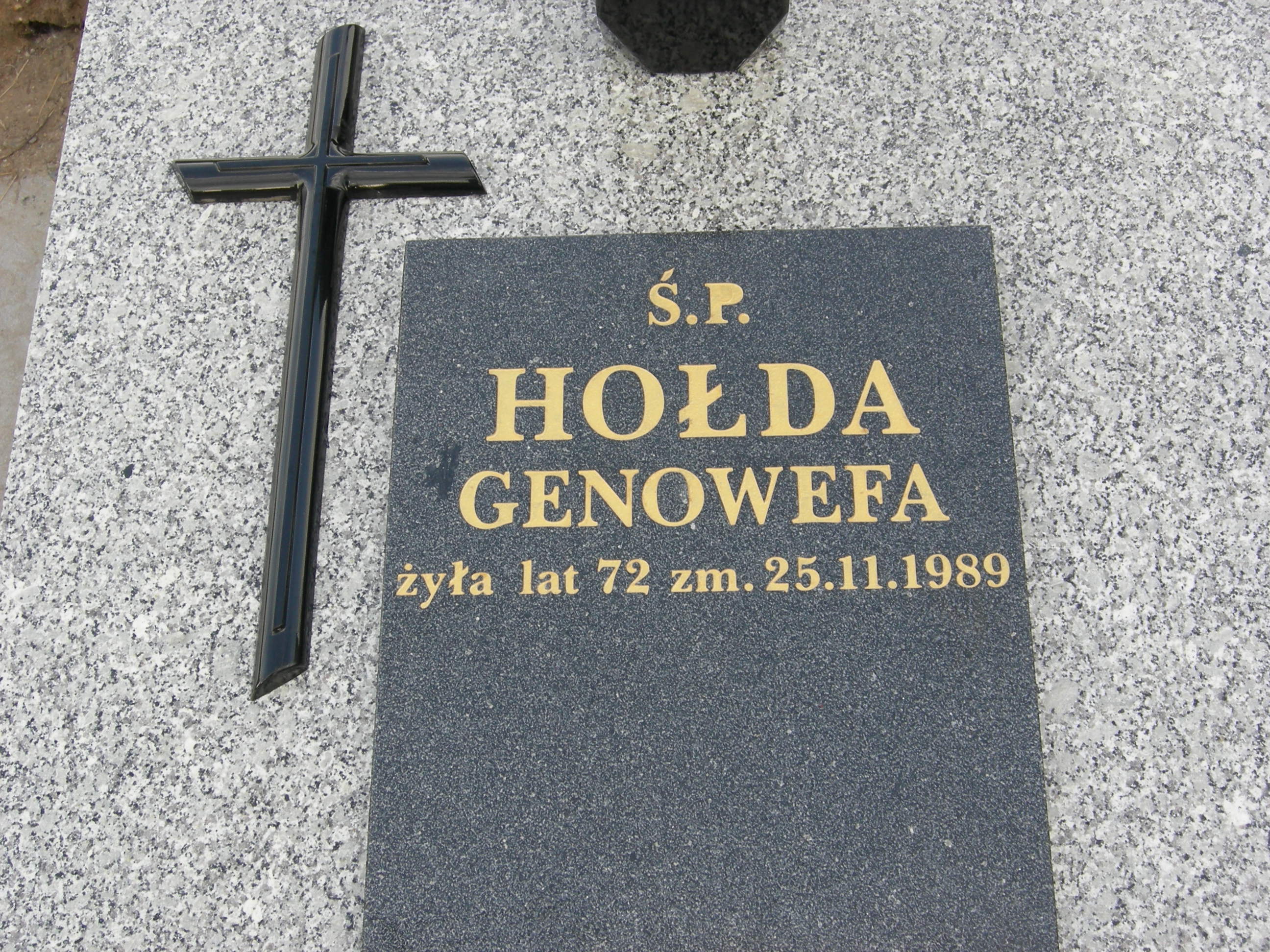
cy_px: 476
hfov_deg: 38.2
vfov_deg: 29.1
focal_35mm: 50
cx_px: 635
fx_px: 1834
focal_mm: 10.4
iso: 64
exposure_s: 1/98
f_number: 4.9
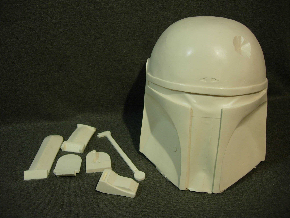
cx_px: 145
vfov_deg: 37.7
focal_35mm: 38
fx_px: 318
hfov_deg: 49.0
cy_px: 109
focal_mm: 7.8
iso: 81
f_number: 2.8
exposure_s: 1/4
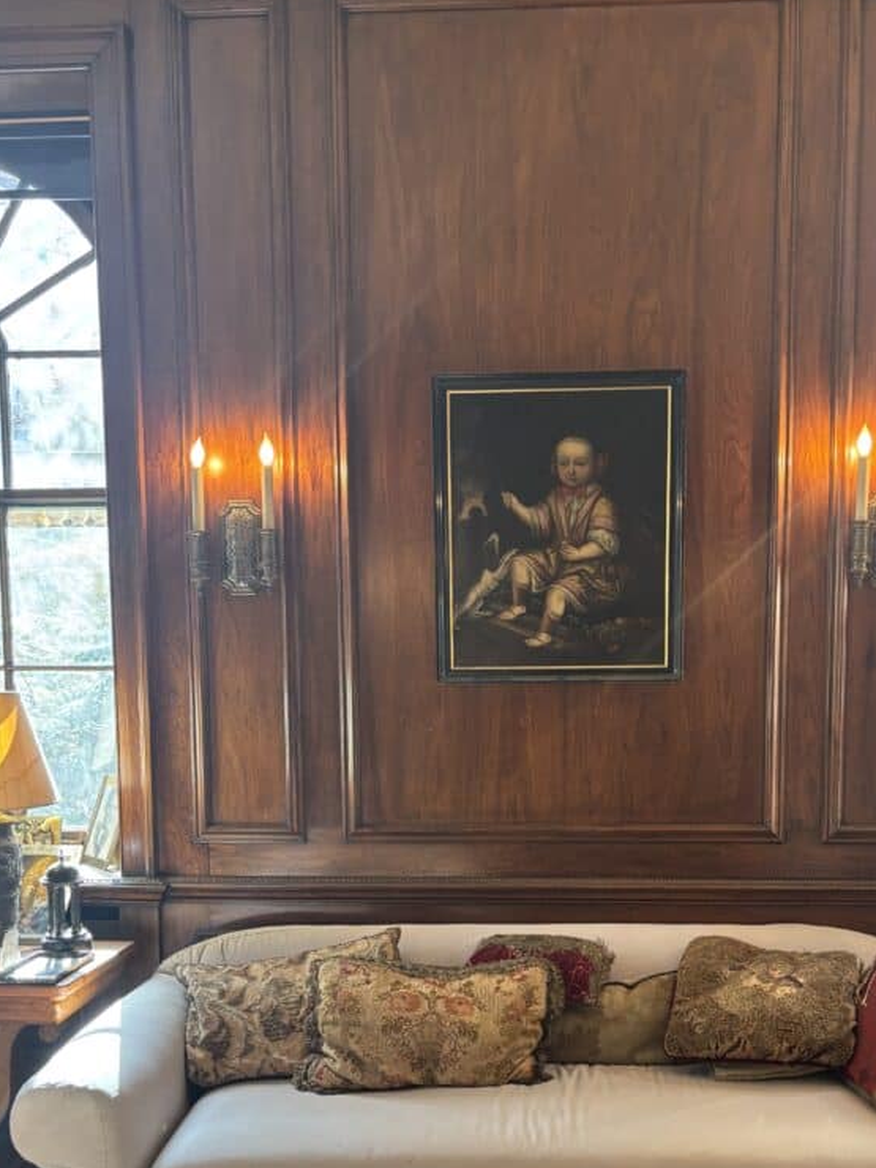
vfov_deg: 50.3
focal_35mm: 36
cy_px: 794
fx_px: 1215
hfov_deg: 39.6
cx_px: 500
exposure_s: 1/60
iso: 160
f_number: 1.6
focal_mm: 5.96
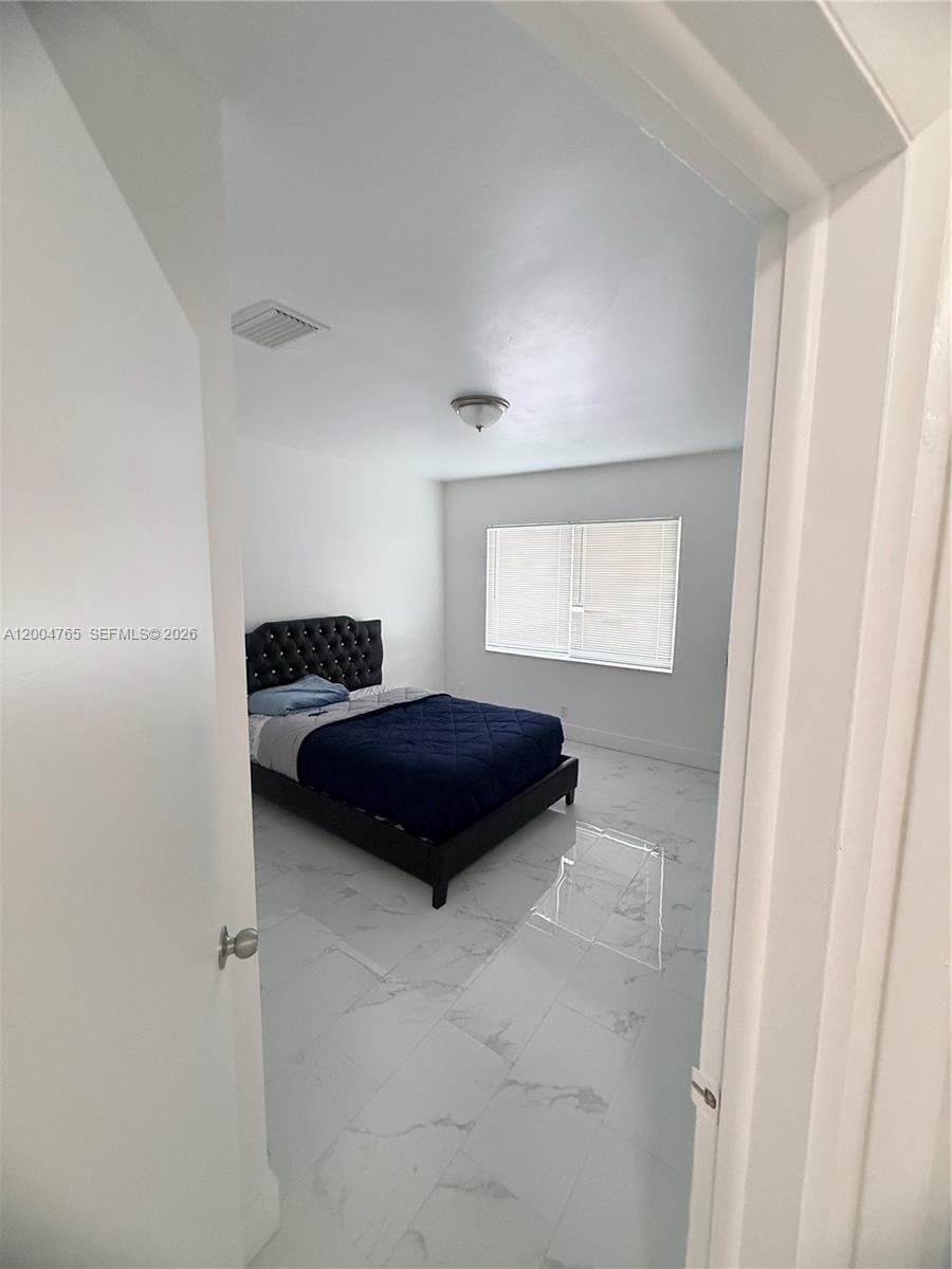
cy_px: 634
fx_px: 513
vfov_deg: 102.1
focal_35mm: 14
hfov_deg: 85.7
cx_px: 476
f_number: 2.2
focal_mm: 2.22
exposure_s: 1/120
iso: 500
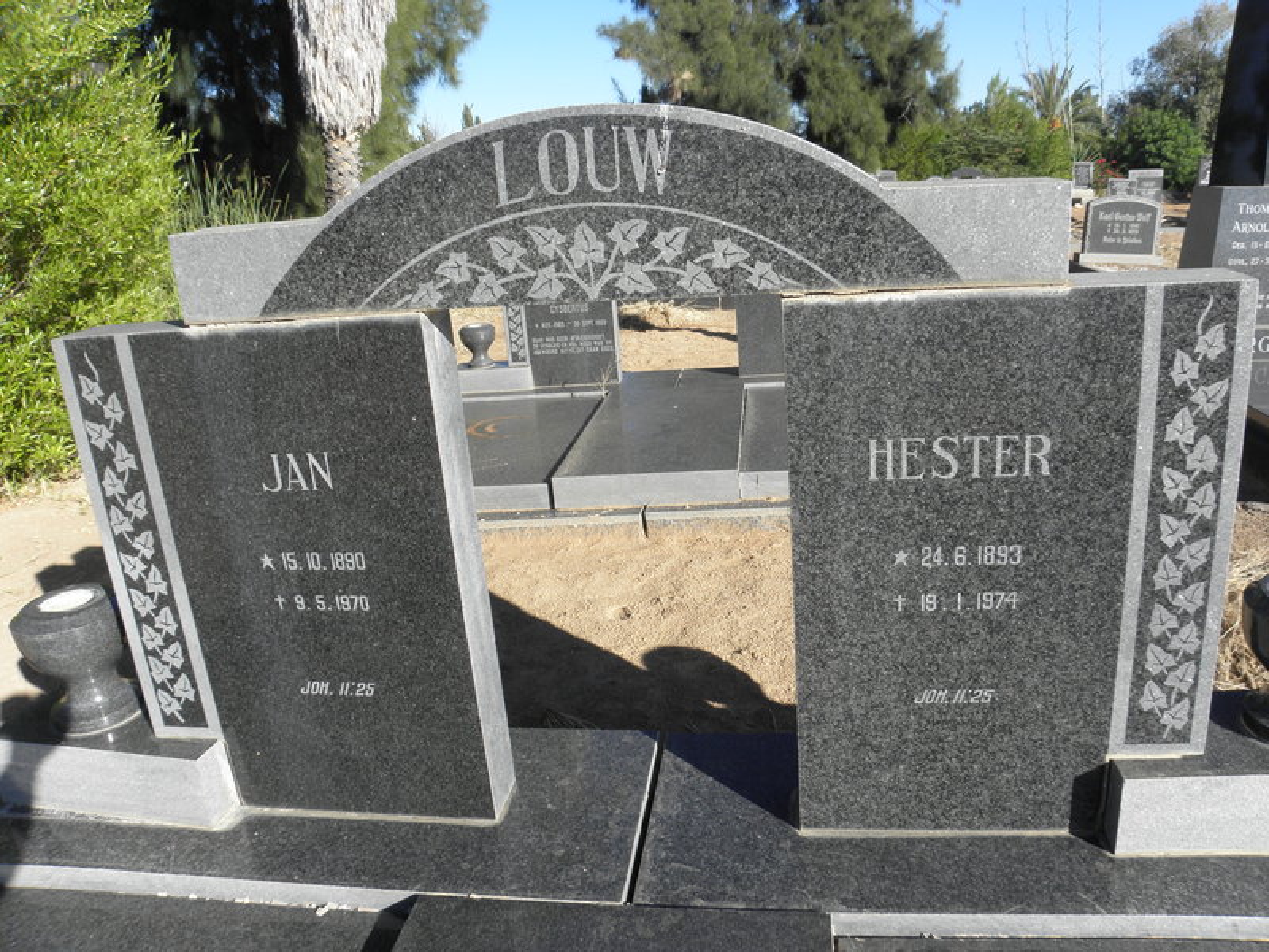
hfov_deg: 67.3
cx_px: 634
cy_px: 476
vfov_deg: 53.1
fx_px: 953
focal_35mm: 26
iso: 64
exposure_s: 1/160
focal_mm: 4.6
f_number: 5.6
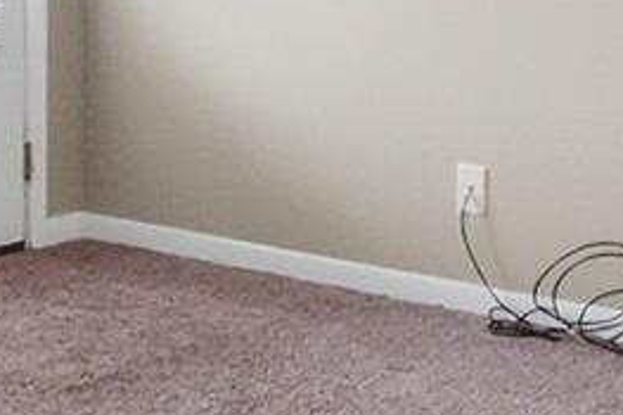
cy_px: -192
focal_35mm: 114
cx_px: -317
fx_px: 1972
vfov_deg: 11.5
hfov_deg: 16.4
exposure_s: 1/30
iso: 100
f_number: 4
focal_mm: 10
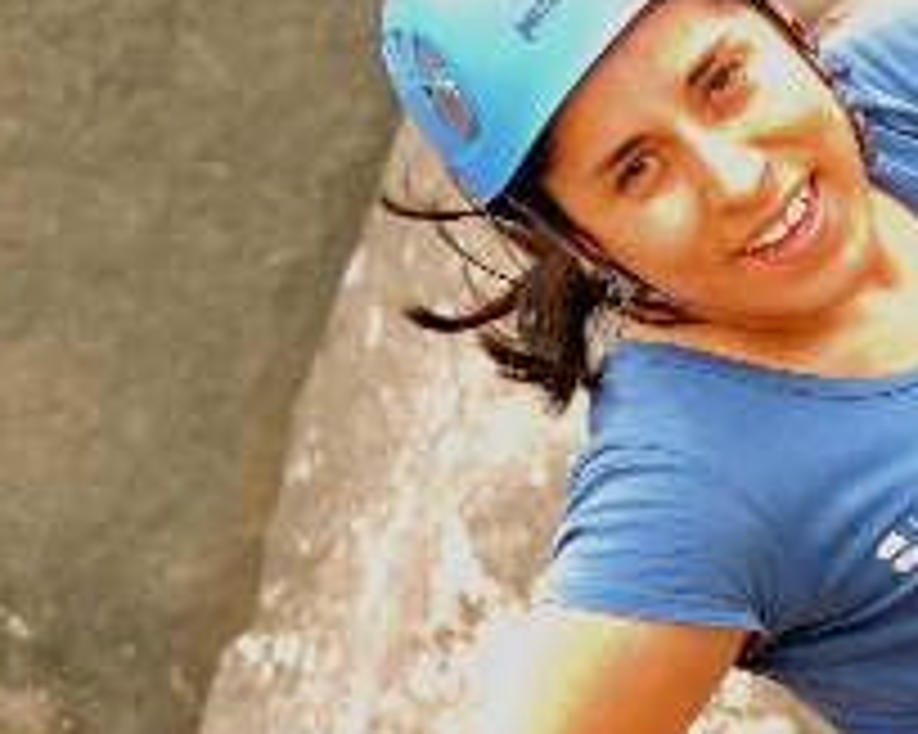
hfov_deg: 2.2
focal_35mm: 874
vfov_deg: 1.8
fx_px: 23735
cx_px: 1312
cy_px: 351
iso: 100
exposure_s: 1/40
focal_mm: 44.5
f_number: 4.7
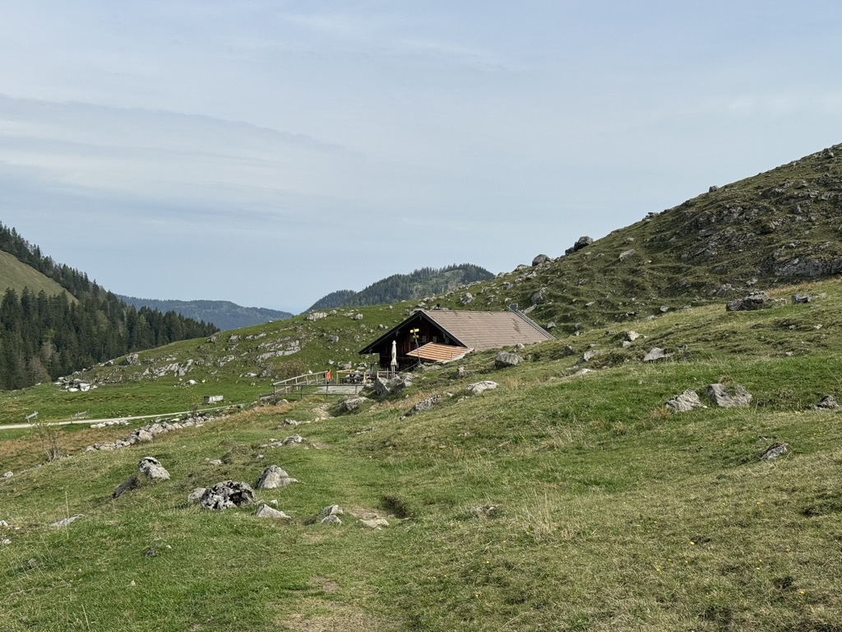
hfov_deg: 39.7
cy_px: 316
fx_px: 1168
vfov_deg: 30.3
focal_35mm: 48
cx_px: 421
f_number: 1.78
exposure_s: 1/5587
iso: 64
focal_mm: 6.76
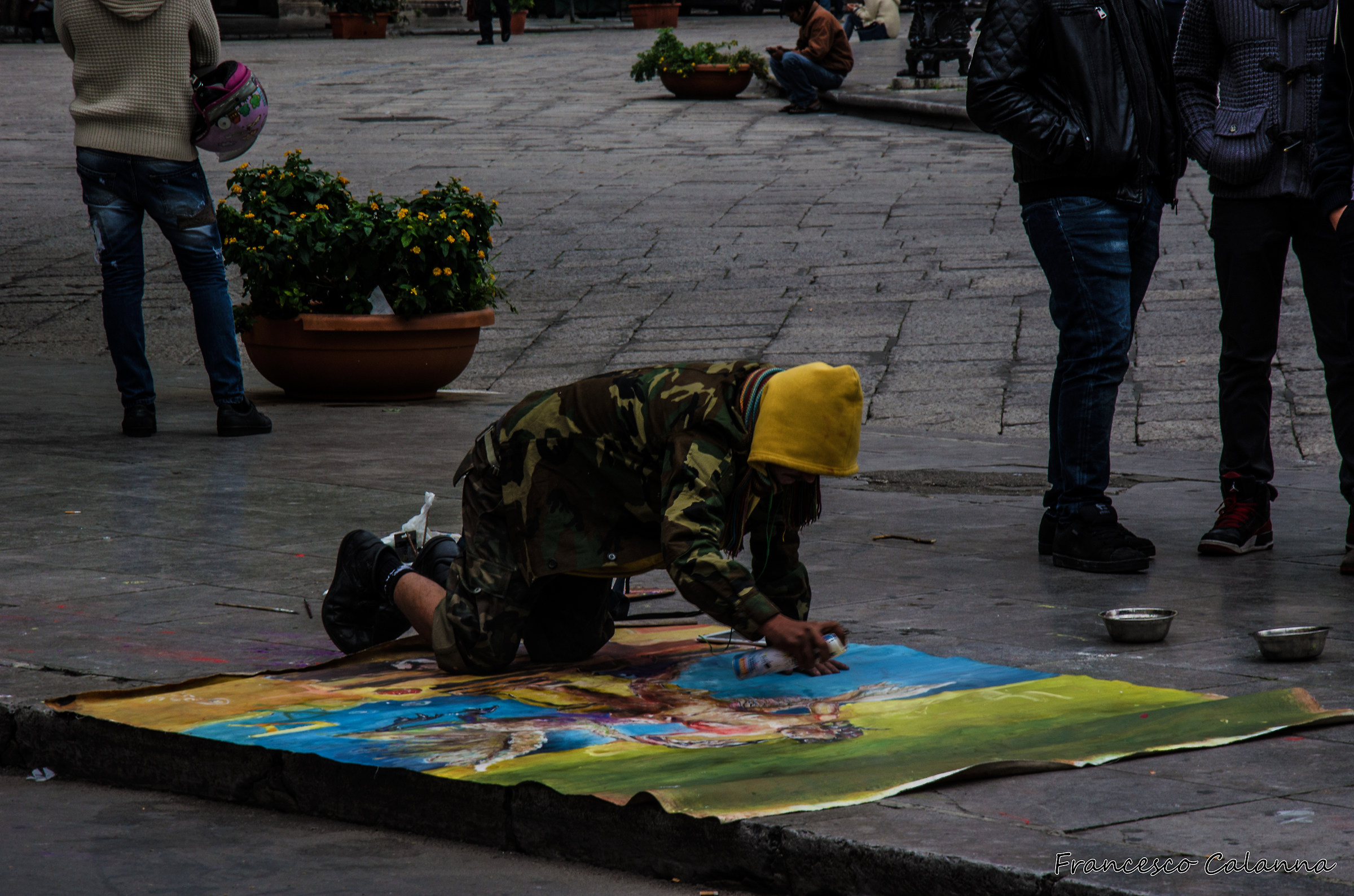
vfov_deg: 8.7
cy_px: 448
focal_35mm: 158
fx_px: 5911
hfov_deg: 13.1
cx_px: 677
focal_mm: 105
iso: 100
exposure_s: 1/80
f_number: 13
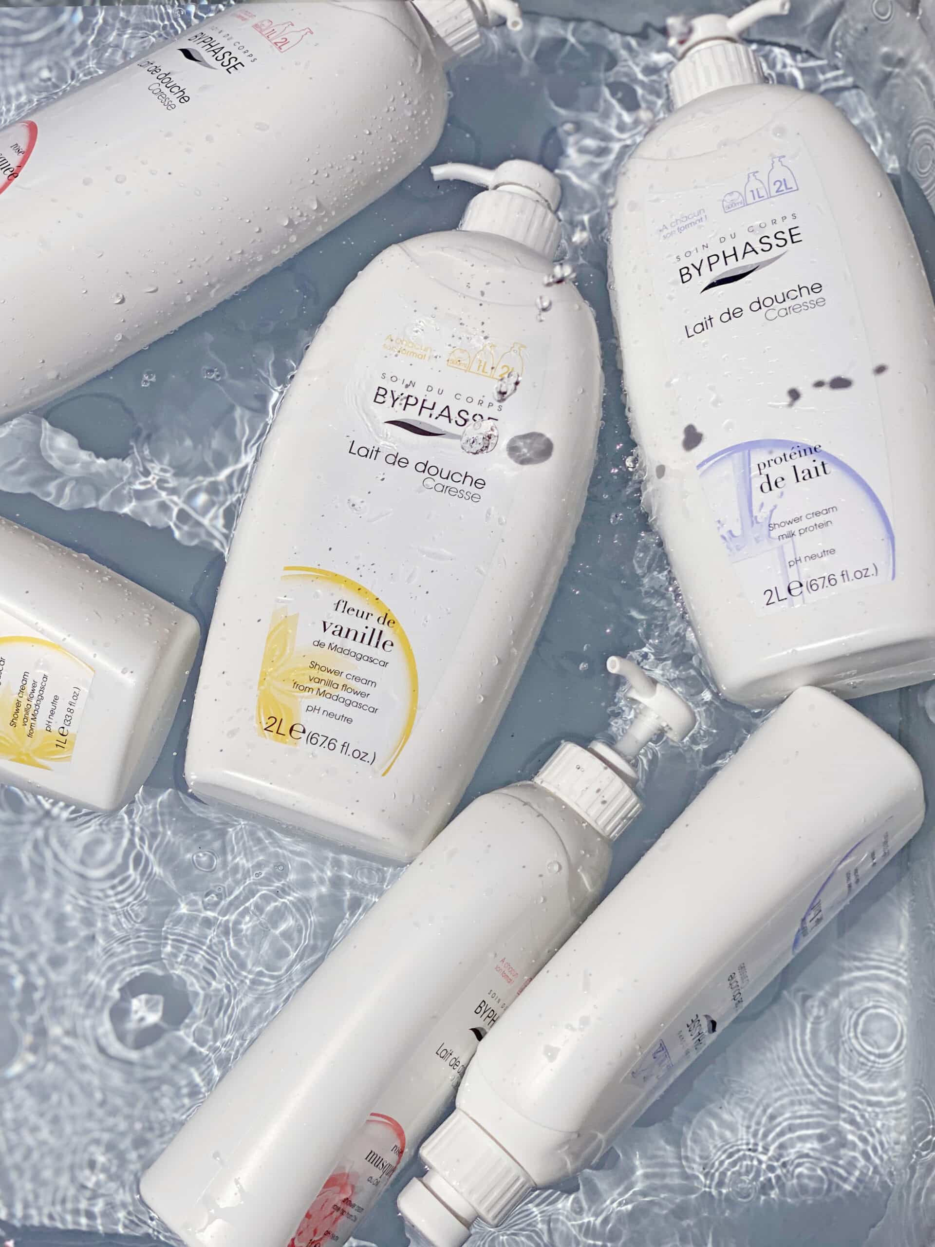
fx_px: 1873
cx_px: 468
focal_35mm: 52
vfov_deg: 36.8
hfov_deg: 28.0
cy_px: 624
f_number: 2
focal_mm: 6
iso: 25
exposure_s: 1/11905
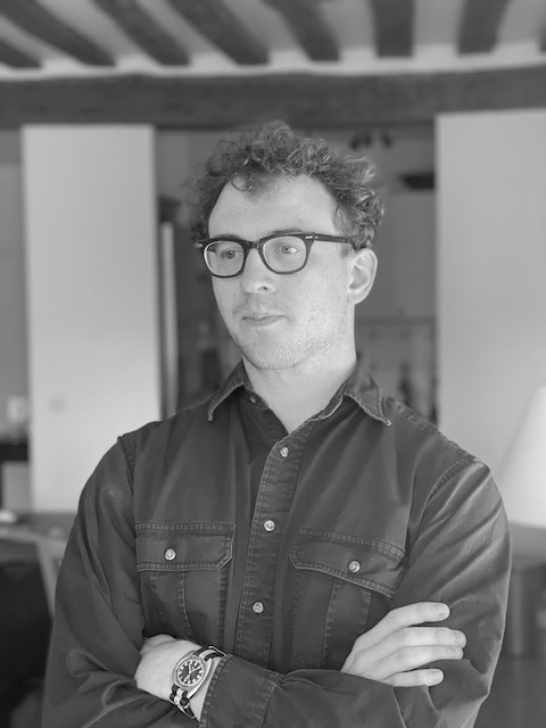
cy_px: 364
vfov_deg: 36.8
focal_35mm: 52
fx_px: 1094
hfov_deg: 28.0
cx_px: 273
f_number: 2
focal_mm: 6
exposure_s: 1/122
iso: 64
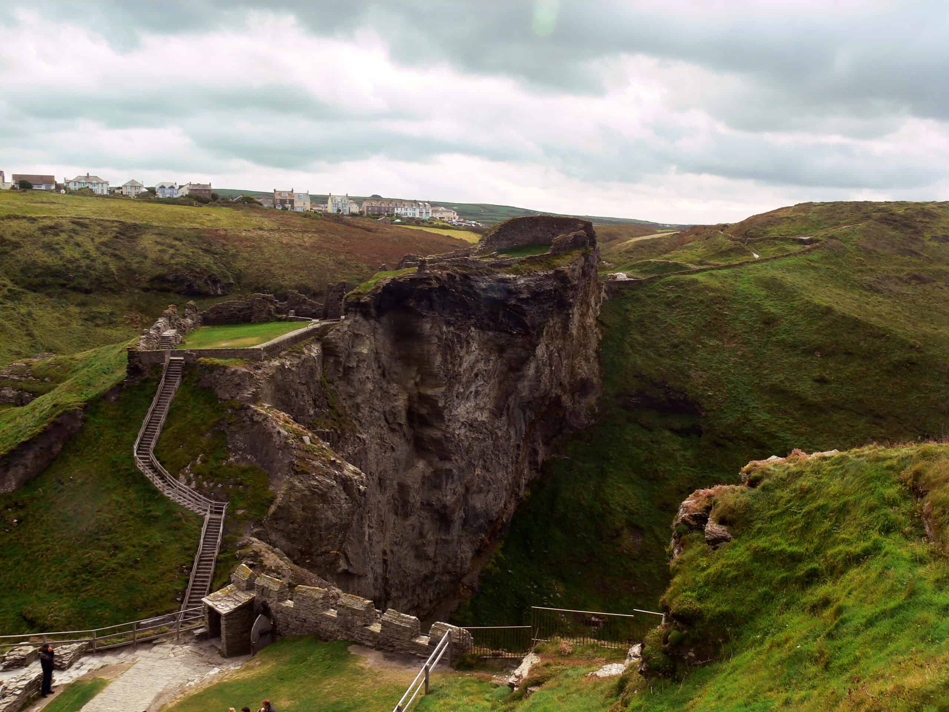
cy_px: 356
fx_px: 960
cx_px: 474
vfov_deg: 40.7
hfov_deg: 52.6
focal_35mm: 35
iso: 80
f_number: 5
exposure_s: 1/125
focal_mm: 7.4
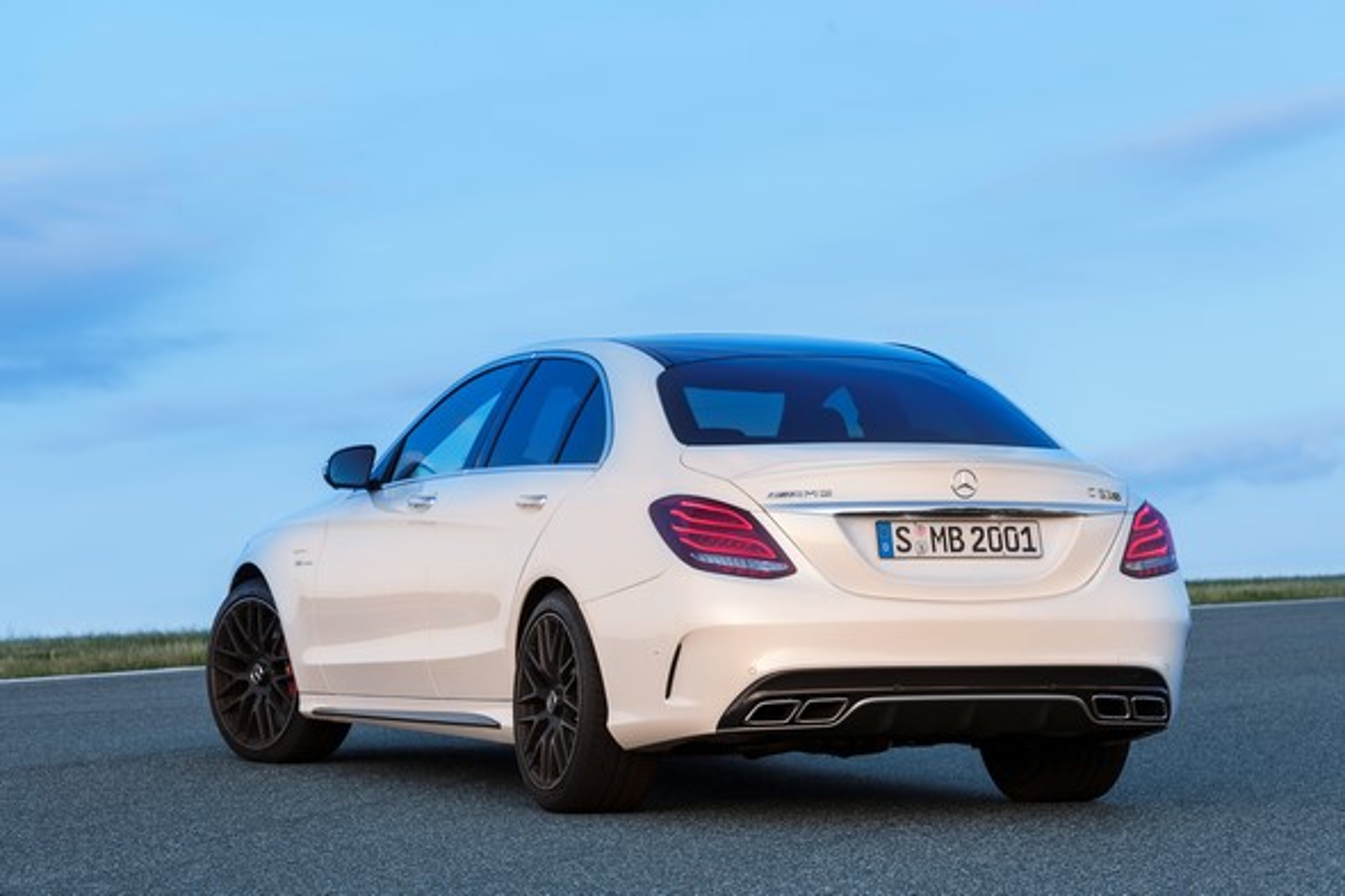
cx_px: 672
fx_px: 5042
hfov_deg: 15.2
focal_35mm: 135
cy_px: 448
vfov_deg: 10.2
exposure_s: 1/40
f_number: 8
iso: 100
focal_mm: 135
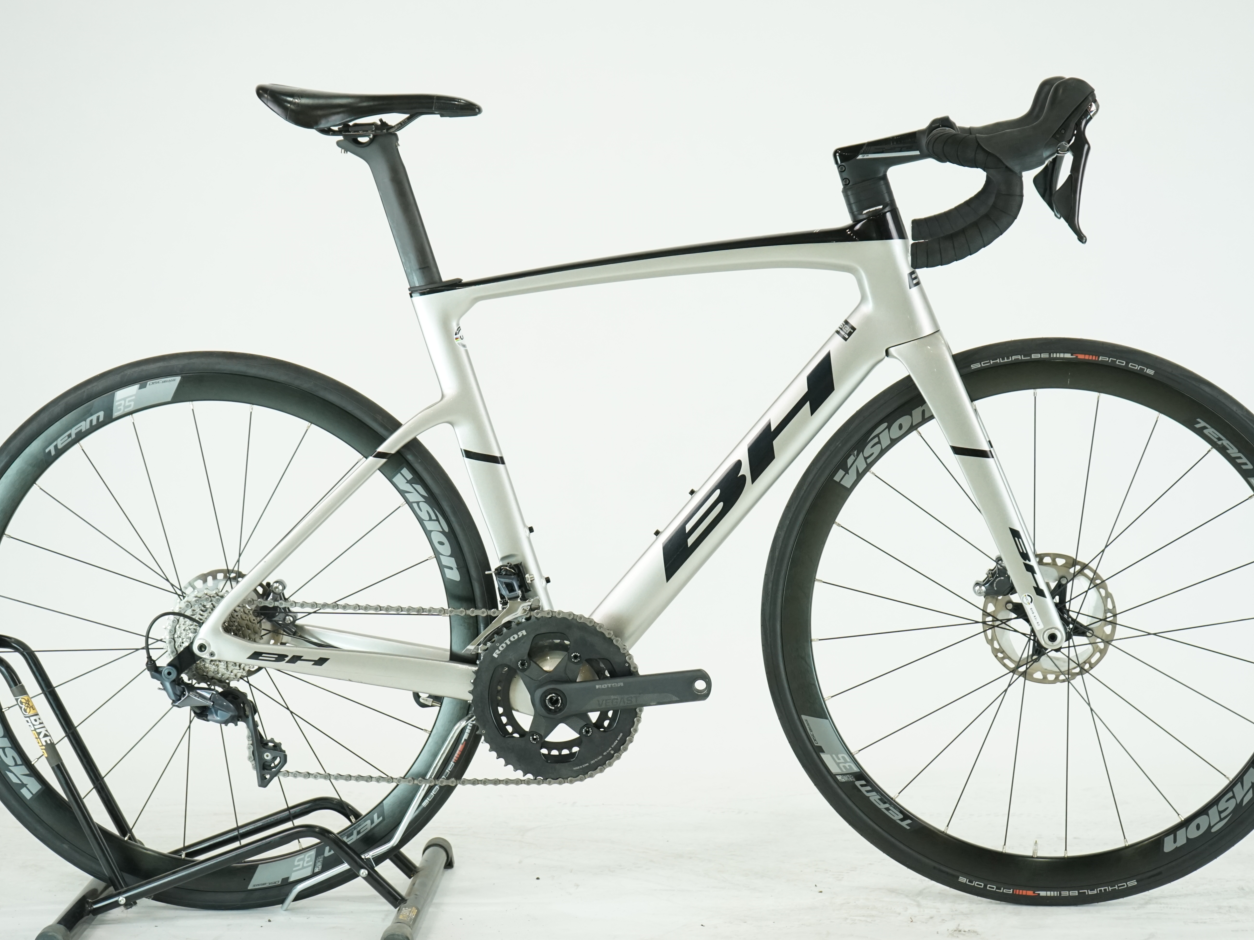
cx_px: 643
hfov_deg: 27.4
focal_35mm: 71
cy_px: 464
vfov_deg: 20.7
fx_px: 2572
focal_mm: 64
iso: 1600
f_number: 5.6
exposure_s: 1/200
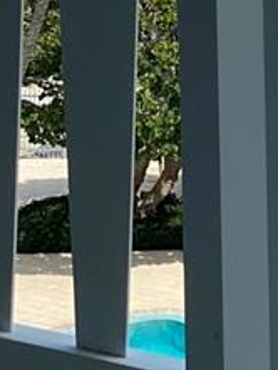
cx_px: 385
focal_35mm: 282
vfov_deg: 6.8
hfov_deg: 5.2
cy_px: -420
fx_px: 3017
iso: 20
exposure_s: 1/470
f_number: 2
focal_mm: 6
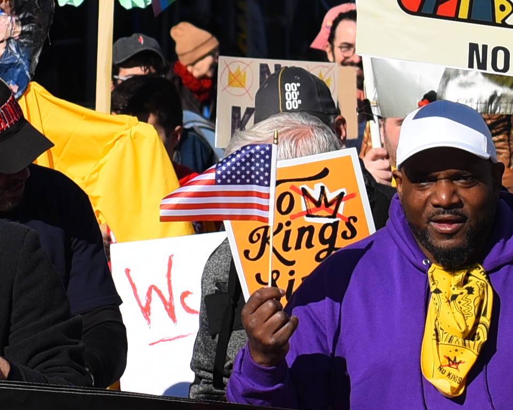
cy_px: -199
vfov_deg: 3.7
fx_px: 6286
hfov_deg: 4.7
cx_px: 567
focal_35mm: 414
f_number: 8
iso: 200
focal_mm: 70
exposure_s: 1/1250
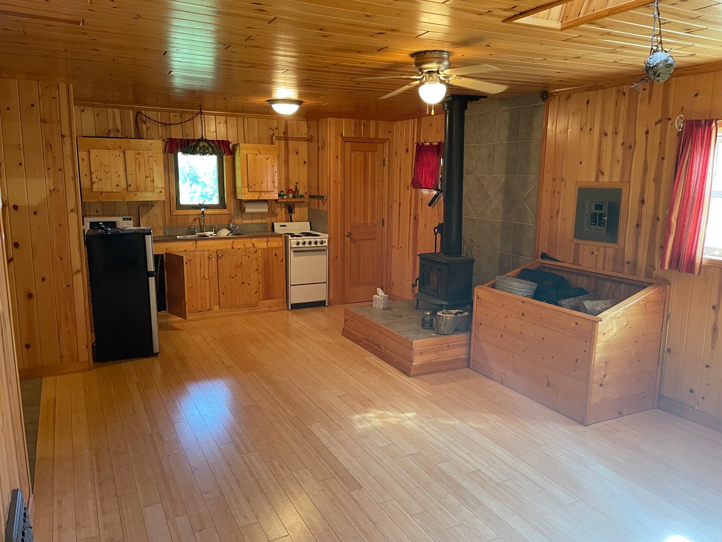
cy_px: 271
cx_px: 361
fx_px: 542
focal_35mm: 26
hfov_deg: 67.3
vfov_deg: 53.1
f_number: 1.6
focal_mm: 4.2
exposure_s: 1/60
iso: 250
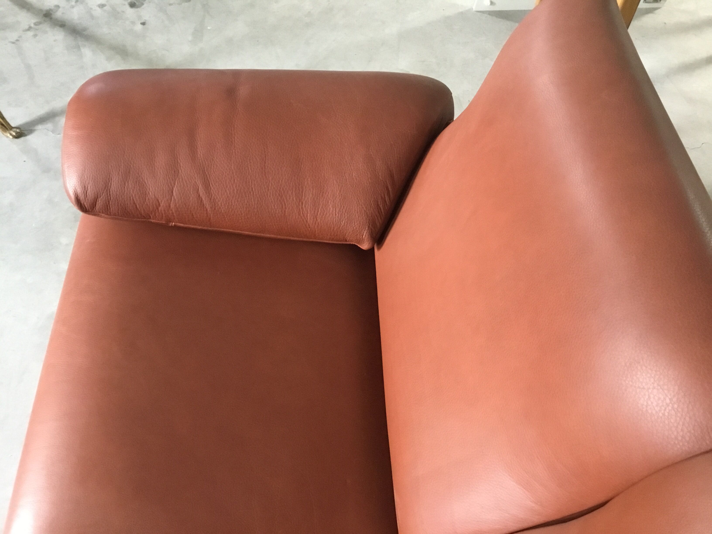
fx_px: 638
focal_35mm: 31
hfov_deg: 58.4
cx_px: 356
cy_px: 267
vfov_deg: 45.4
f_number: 2.4
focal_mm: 3.3
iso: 200
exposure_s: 1/25
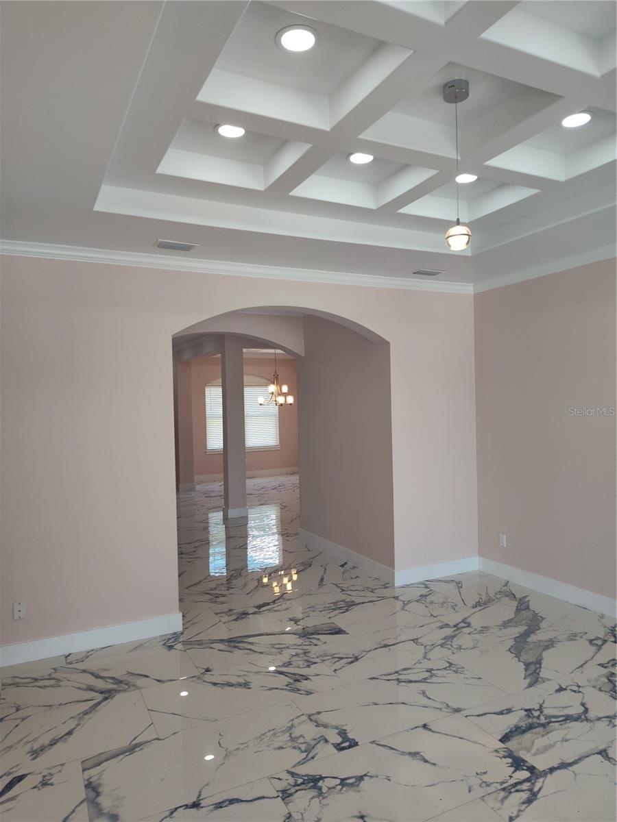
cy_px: 411
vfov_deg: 73.9
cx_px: 308
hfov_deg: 58.9
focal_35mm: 23
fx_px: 547
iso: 104
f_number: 1.8
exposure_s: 1/120
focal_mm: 5.56
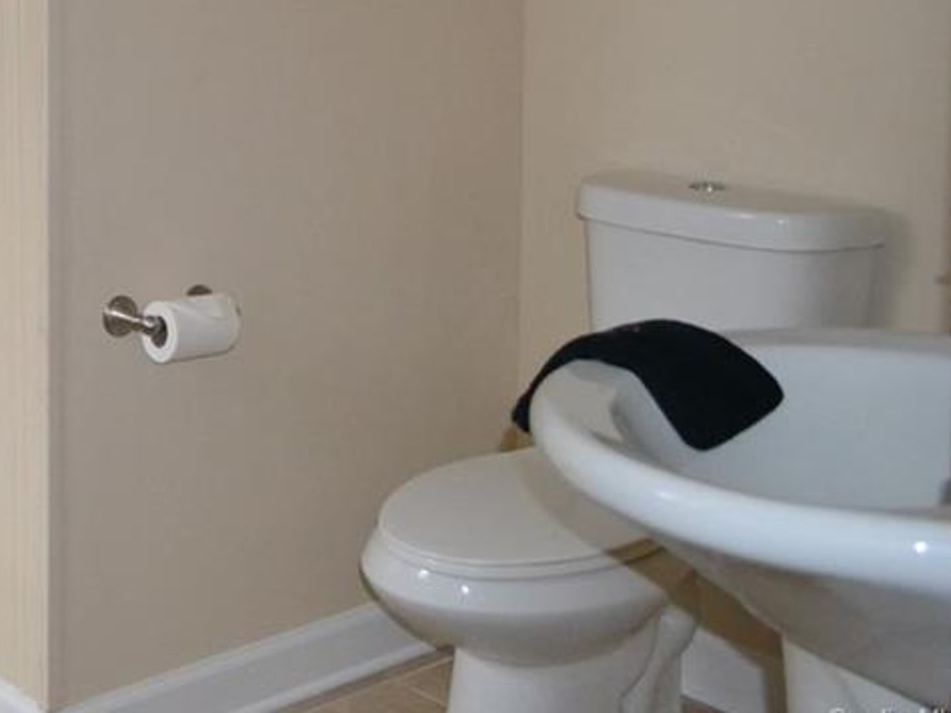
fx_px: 1538
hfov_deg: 31.9
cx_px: 20
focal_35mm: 56
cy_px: 54
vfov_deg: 25.2
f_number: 3.5
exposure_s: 1/60
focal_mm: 18
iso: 2800
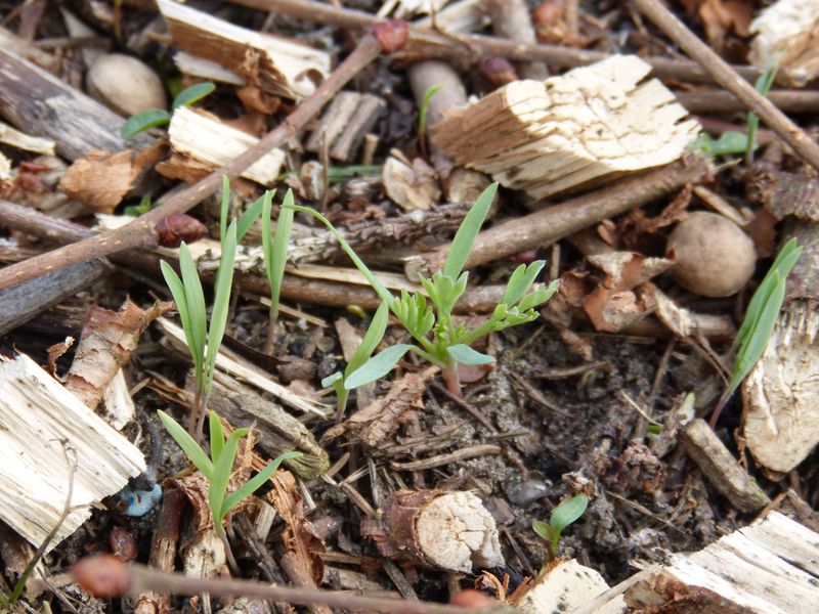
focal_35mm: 132
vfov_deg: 11.2
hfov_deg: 14.9
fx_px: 3123
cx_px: 410
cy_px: 307
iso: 100
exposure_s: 1/100
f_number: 3.6
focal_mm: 23.8
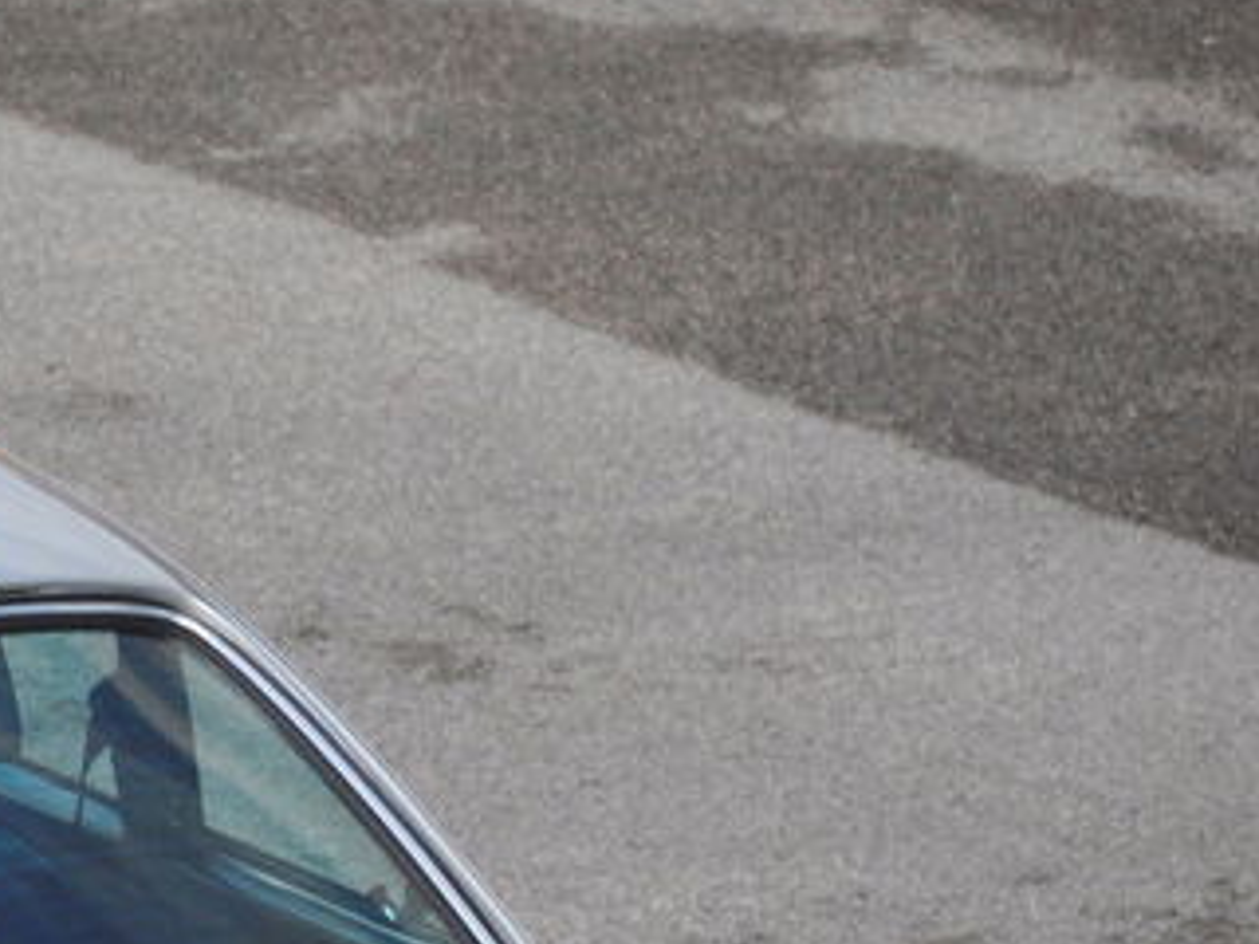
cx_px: -622
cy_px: 1251
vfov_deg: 2.1
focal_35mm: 715
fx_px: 25988
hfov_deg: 2.8
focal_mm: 155
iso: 500
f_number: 6
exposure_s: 1/250
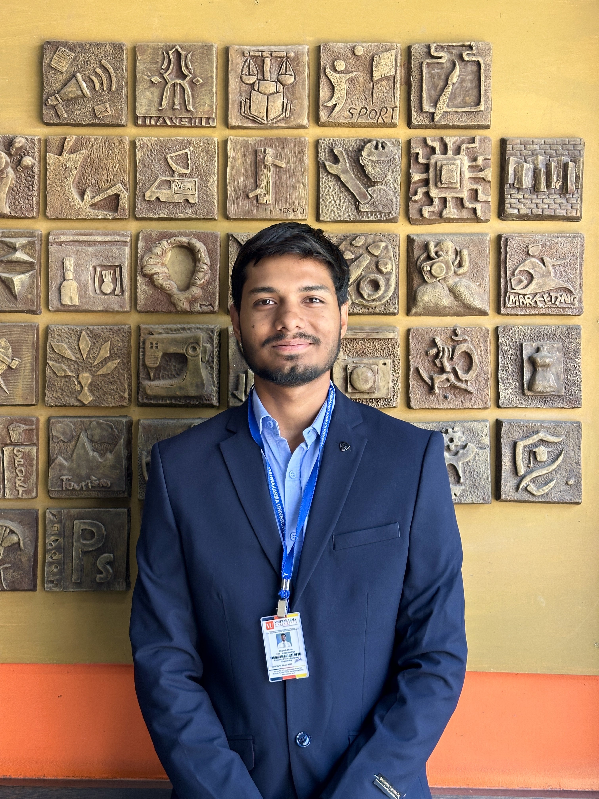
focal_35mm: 48
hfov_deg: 30.3
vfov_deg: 39.7
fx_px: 1107
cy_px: 400
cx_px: 300
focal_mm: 6.86
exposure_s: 1/100
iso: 100
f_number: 1.78
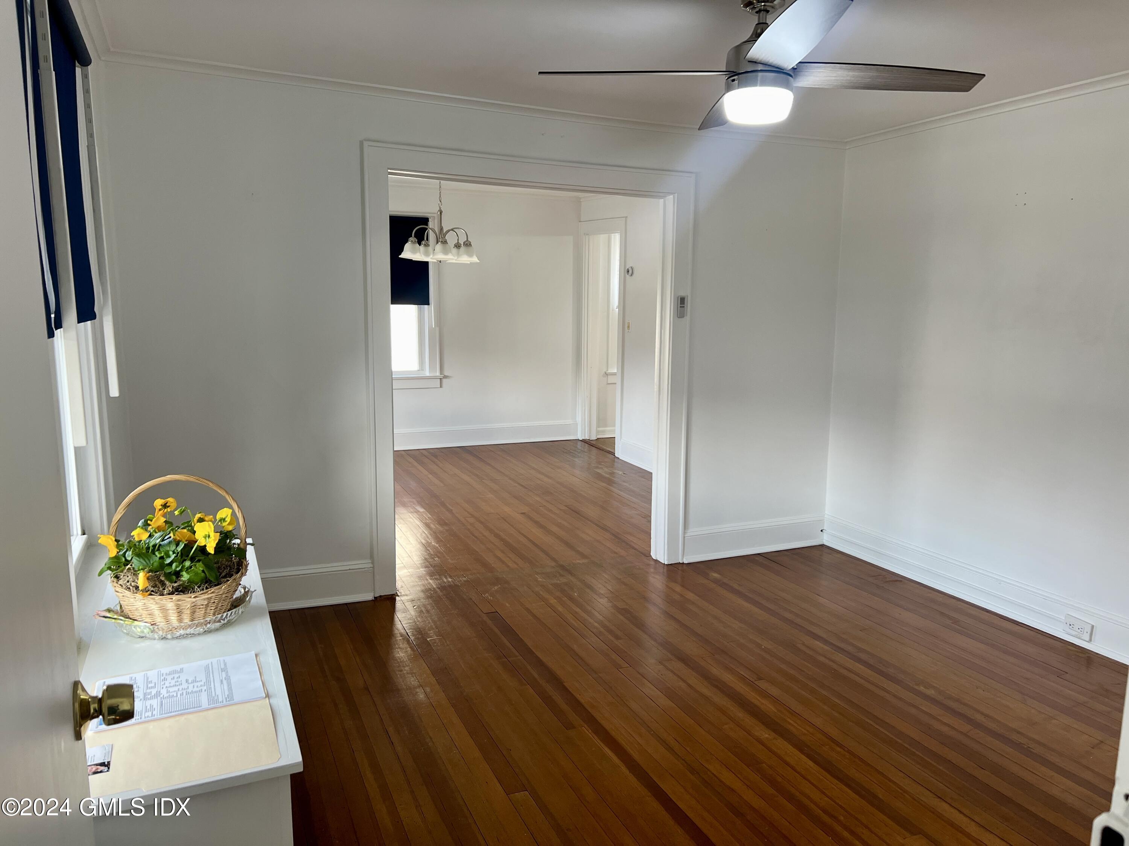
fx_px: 848
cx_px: 564
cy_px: 423
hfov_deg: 67.3
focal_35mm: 26
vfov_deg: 53.1
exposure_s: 1/120
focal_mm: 5.7
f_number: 1.5
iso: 100
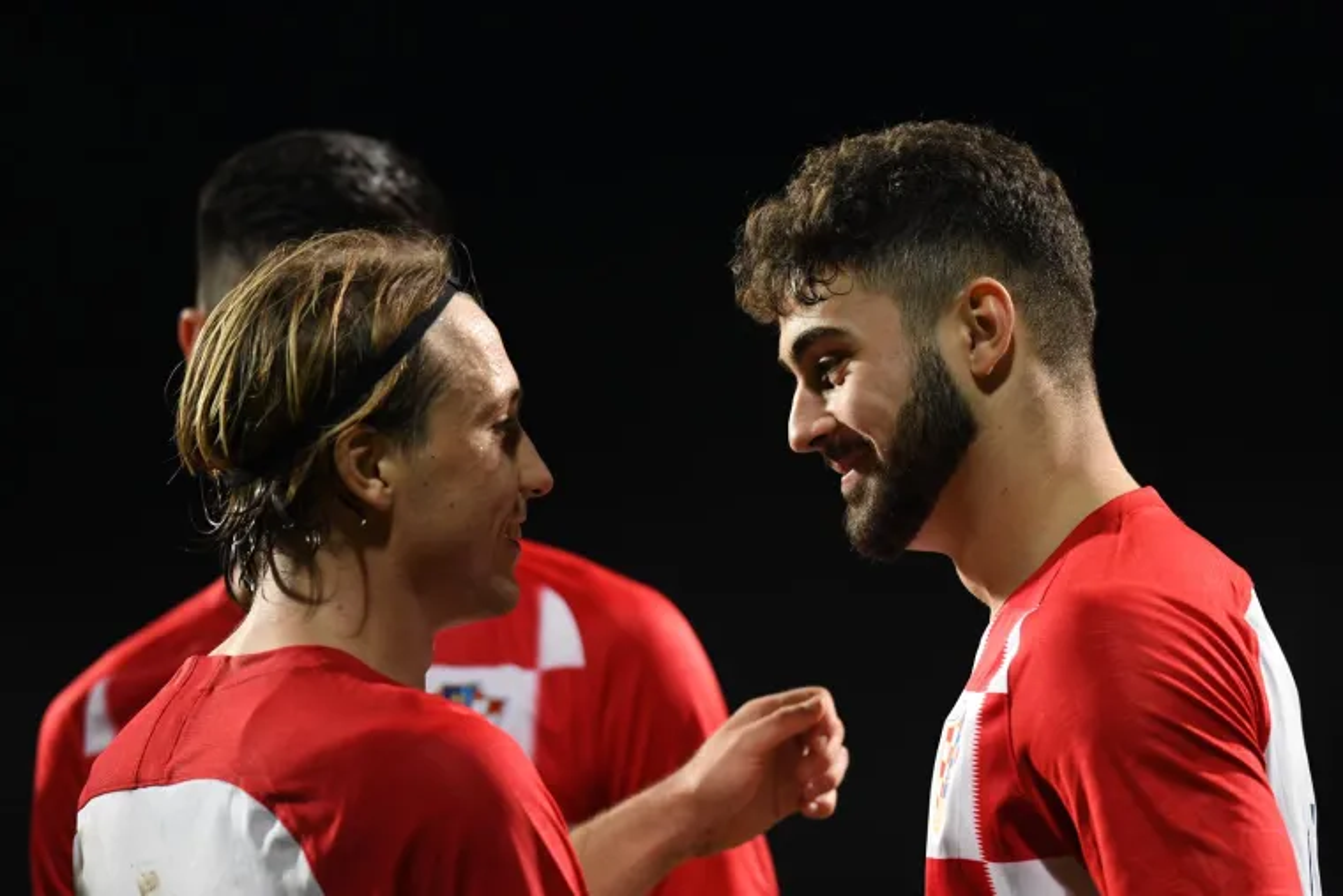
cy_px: 448
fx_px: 14924
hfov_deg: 5.2
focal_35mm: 400
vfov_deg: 3.4
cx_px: 672
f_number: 2.8
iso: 2500
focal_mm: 400
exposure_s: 1/1000
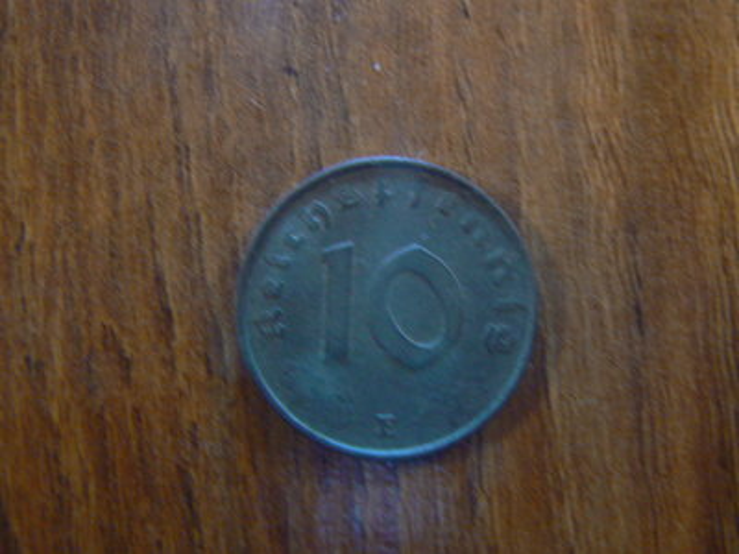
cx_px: 370
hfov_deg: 51.4
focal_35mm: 36
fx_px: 769
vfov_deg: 39.7
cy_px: 277
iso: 200
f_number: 2.8
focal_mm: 6
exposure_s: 1/4
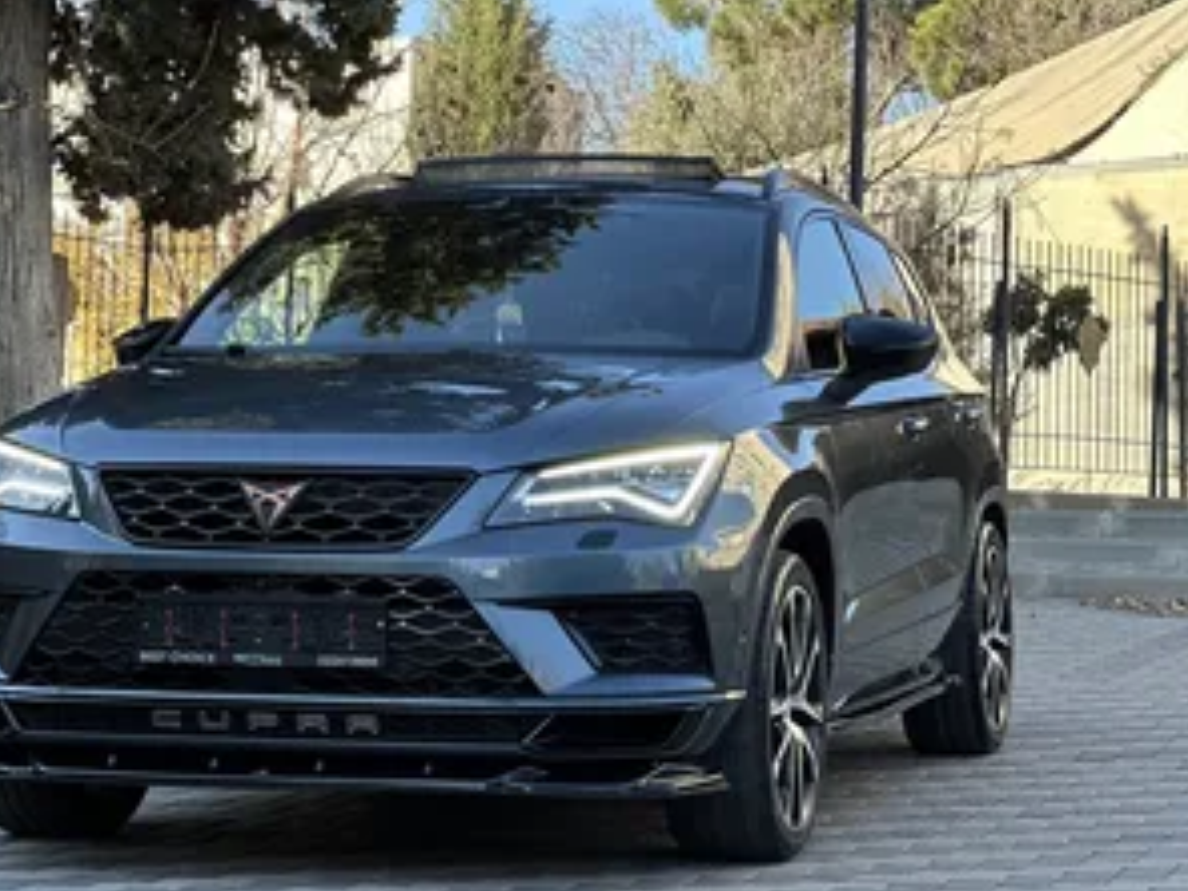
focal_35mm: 104
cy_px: 381
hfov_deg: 18.9
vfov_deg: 14.2
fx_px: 3569
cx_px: 590
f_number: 2.8
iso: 25
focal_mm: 9
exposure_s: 1/121
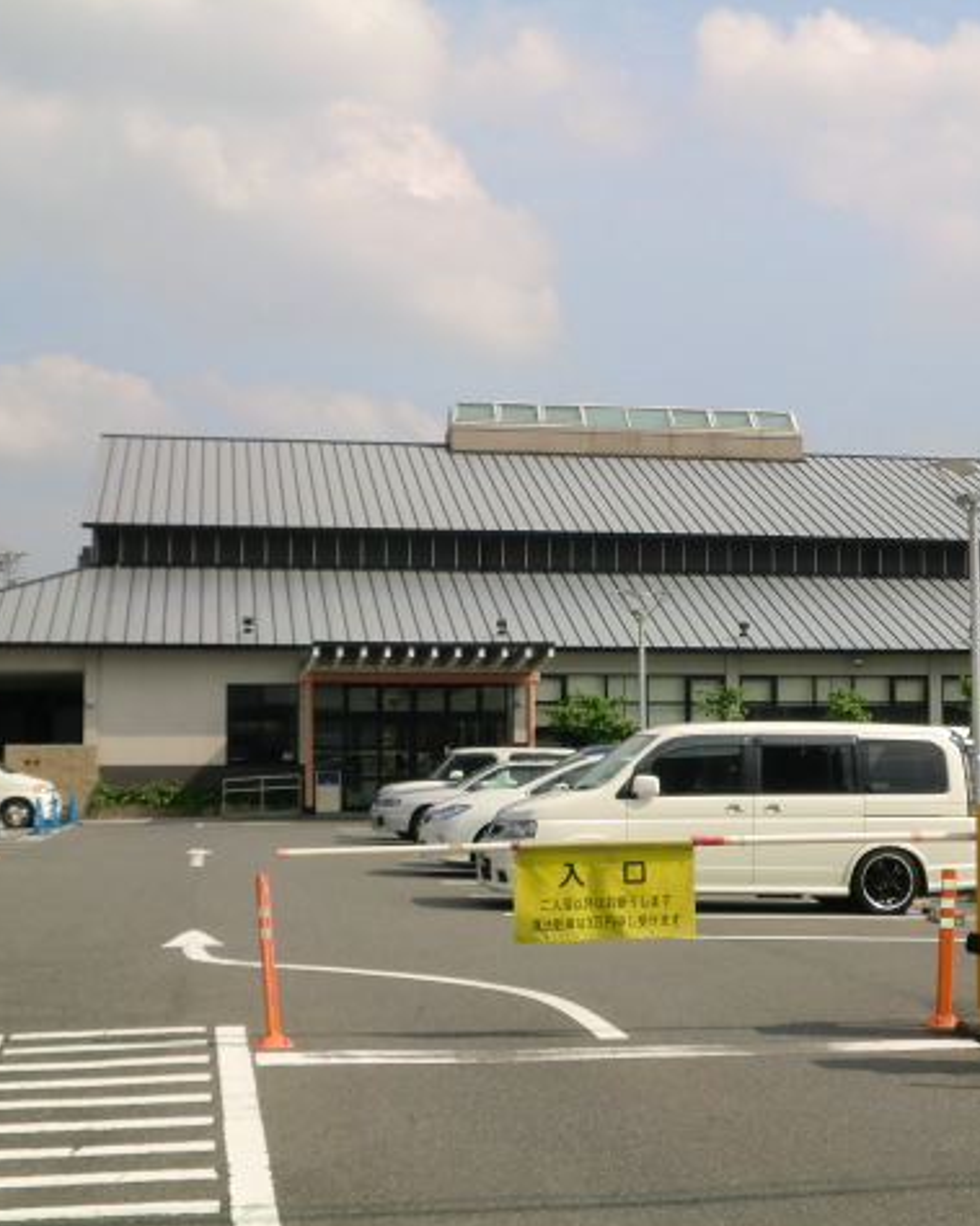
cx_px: 662
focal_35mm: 58
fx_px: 2103
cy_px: 613
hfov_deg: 26.1
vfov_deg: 32.5
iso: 64
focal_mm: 7.91
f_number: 10
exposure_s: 1/125
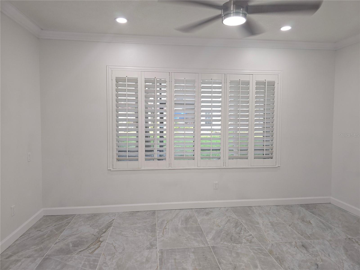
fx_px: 239
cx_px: 180
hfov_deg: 73.9
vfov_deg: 58.9
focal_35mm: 23
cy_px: 135
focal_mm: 6.3
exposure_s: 1/60
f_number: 1.7
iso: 64
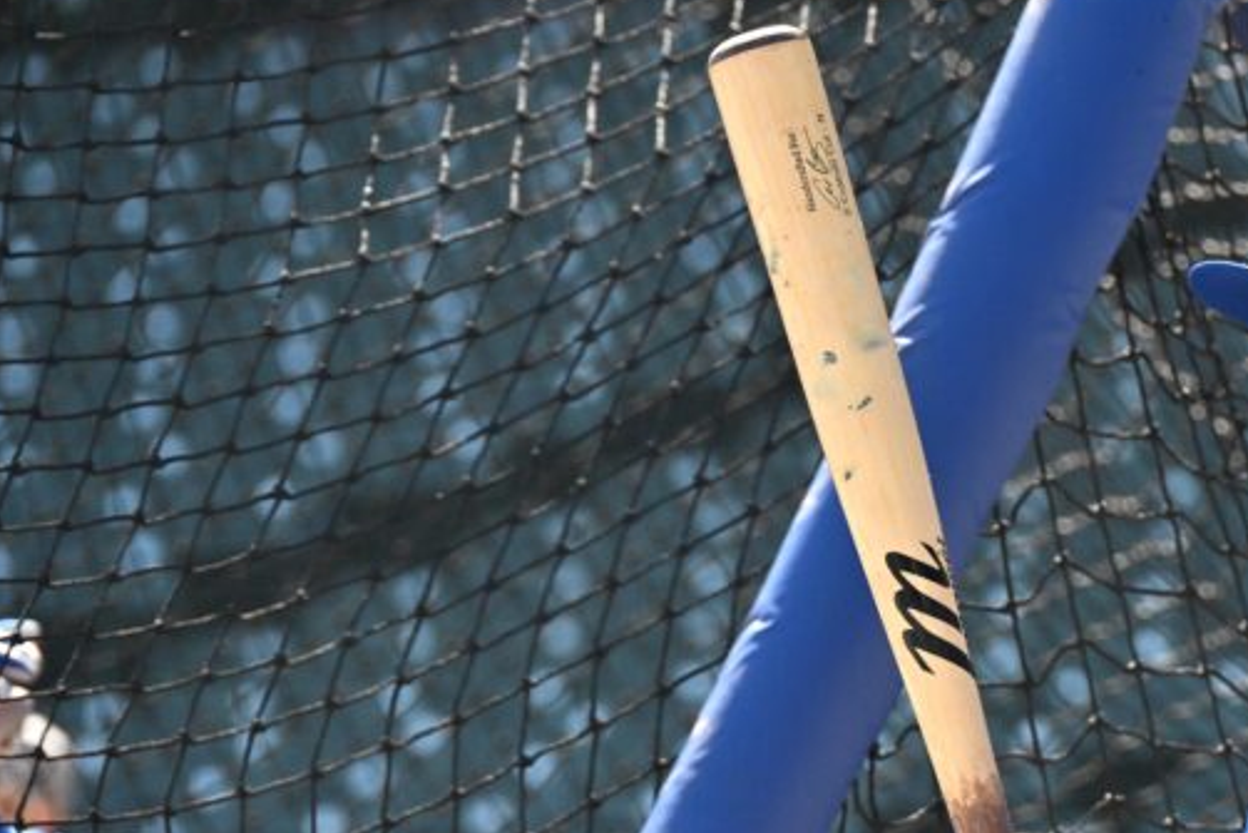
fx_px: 16991
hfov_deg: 4.2
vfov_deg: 2.8
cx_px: 1206
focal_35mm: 490
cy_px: 653
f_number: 8
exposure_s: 1/1250
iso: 800
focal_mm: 240
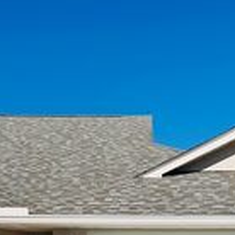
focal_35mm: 77
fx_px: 591
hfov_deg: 22.5
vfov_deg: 21.0
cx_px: 111
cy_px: 278
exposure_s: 1/12346
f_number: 1.78
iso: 50
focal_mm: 6.76
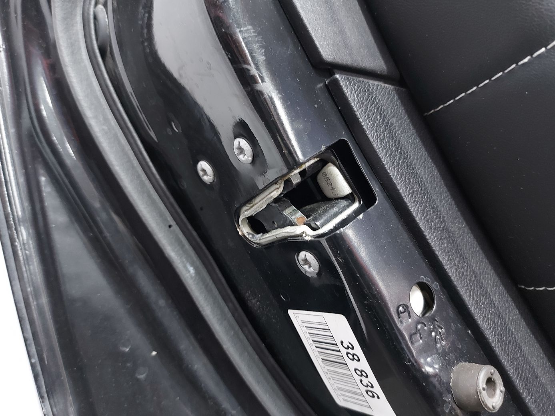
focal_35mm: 24
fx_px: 385
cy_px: 208
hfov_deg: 71.6
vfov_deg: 56.8
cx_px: 278
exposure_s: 1/20
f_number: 1.8
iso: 400
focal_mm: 5.23
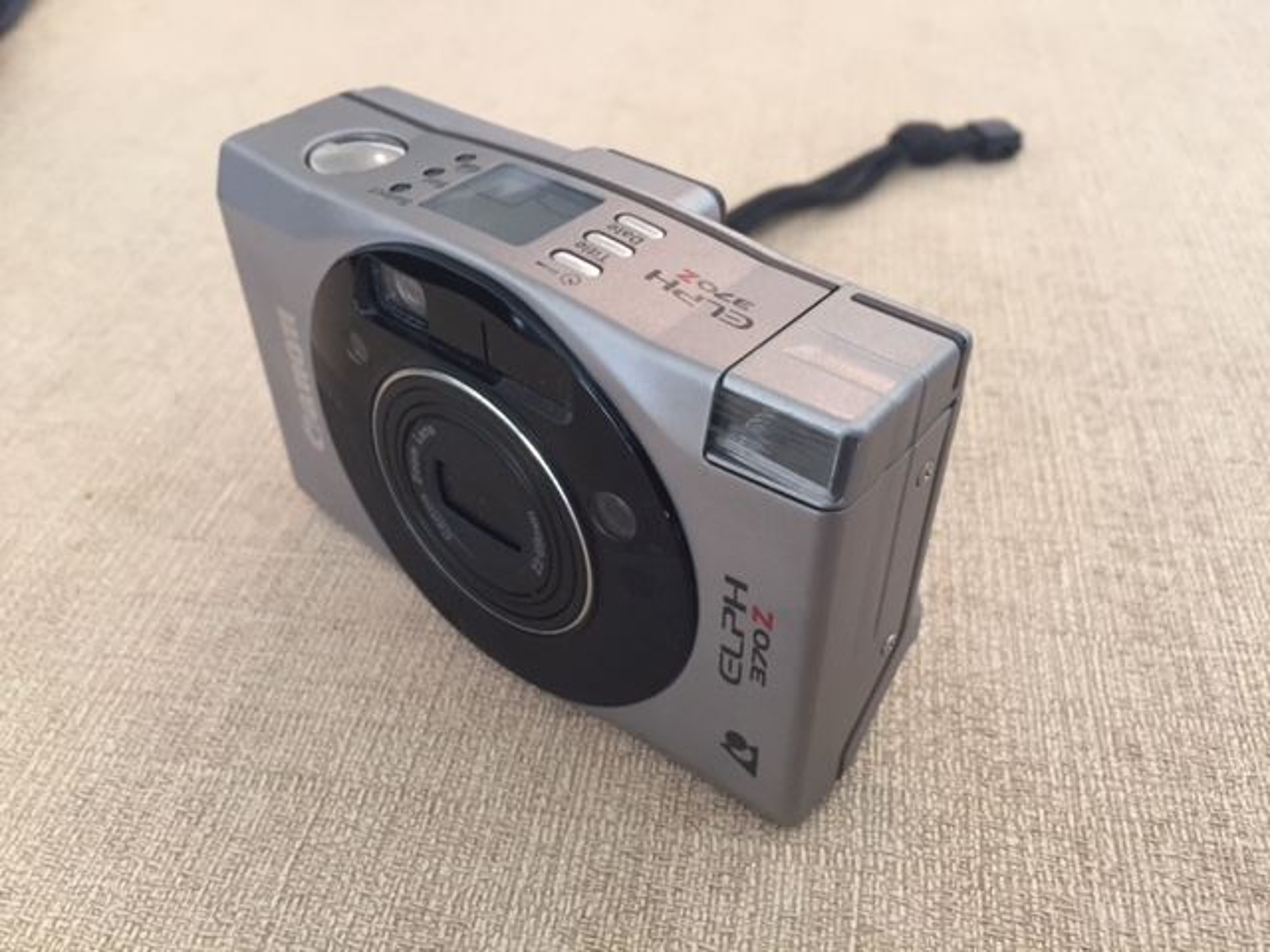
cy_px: 476
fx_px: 1064
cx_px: 635
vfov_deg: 48.2
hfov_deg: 61.7
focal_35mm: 29
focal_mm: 4.15
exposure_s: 1/30
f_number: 2.2
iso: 160
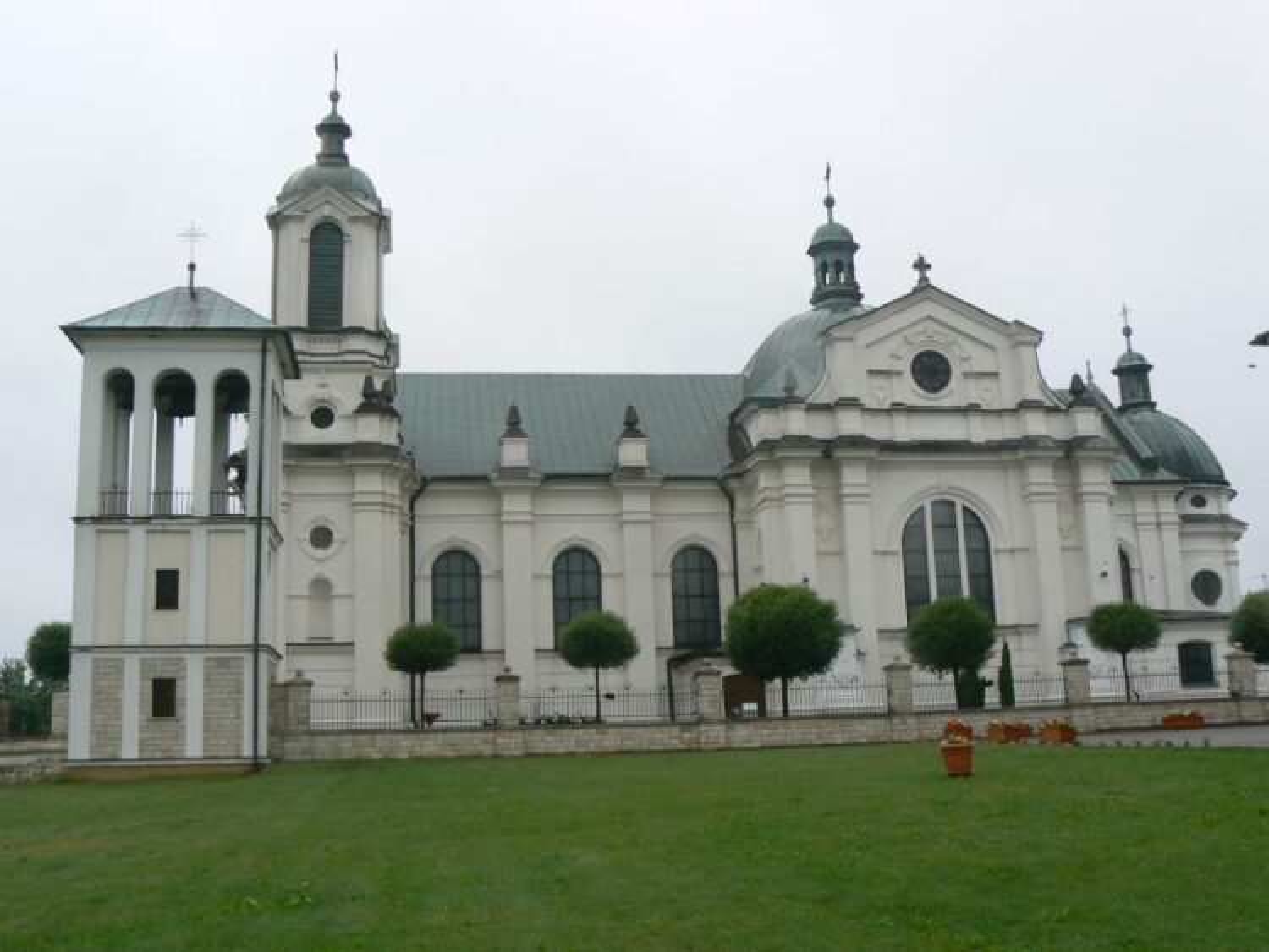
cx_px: 634
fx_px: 1320
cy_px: 476
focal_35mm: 36
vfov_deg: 39.7
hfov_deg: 51.3
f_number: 5.6
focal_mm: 6
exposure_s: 1/100
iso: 80
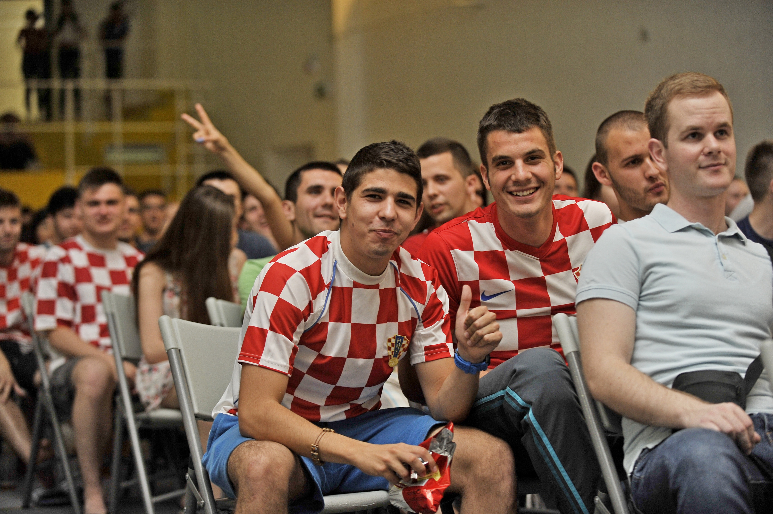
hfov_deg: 23.7
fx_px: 1845
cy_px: 257
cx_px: 386
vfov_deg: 15.9
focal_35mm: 86
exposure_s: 1/125
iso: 1000
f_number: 2.8
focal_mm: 86
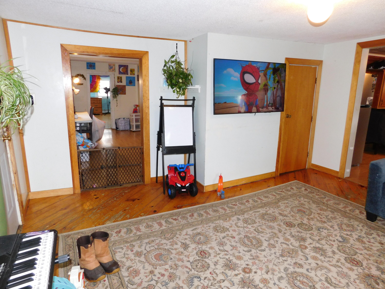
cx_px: 192
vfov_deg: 58.9
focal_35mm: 23
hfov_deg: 73.9
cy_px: 144
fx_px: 256
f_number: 3
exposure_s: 1/30
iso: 200
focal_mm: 4
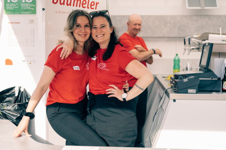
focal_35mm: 50
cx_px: 113
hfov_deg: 39.6
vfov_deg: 26.9
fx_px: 314
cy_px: 75
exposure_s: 1/640
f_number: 2.8
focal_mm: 50
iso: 100
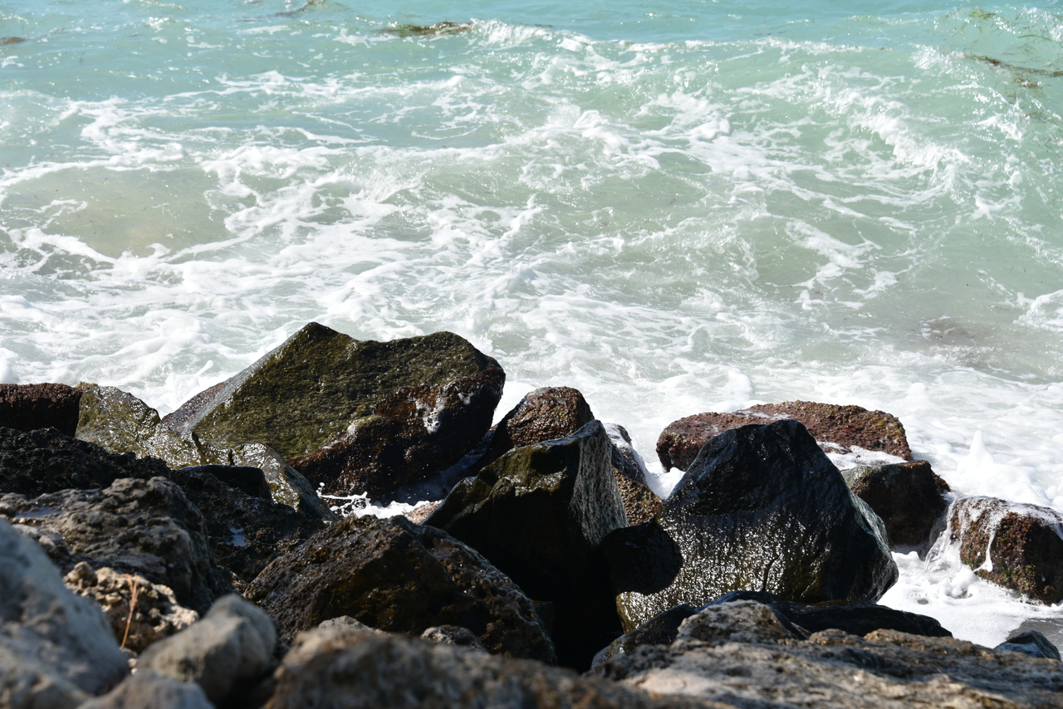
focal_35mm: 92
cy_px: 354
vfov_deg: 14.9
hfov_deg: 22.1
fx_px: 2717
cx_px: 532
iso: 100
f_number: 9
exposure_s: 1/250
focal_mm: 92
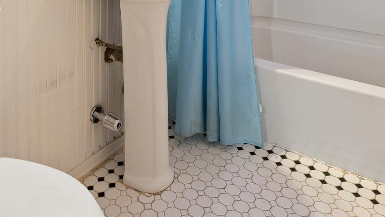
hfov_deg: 56.2
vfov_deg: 27.5
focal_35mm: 35
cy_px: -73
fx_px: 357
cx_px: 155
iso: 400
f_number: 10
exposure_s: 1.6
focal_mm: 14
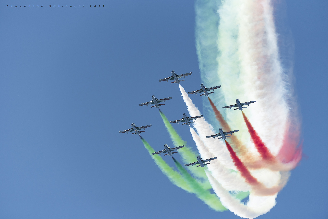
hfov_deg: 10.3
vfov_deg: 6.9
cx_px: 164
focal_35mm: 200
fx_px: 1823
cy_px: 110
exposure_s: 1/1600
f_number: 4
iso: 400
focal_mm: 200
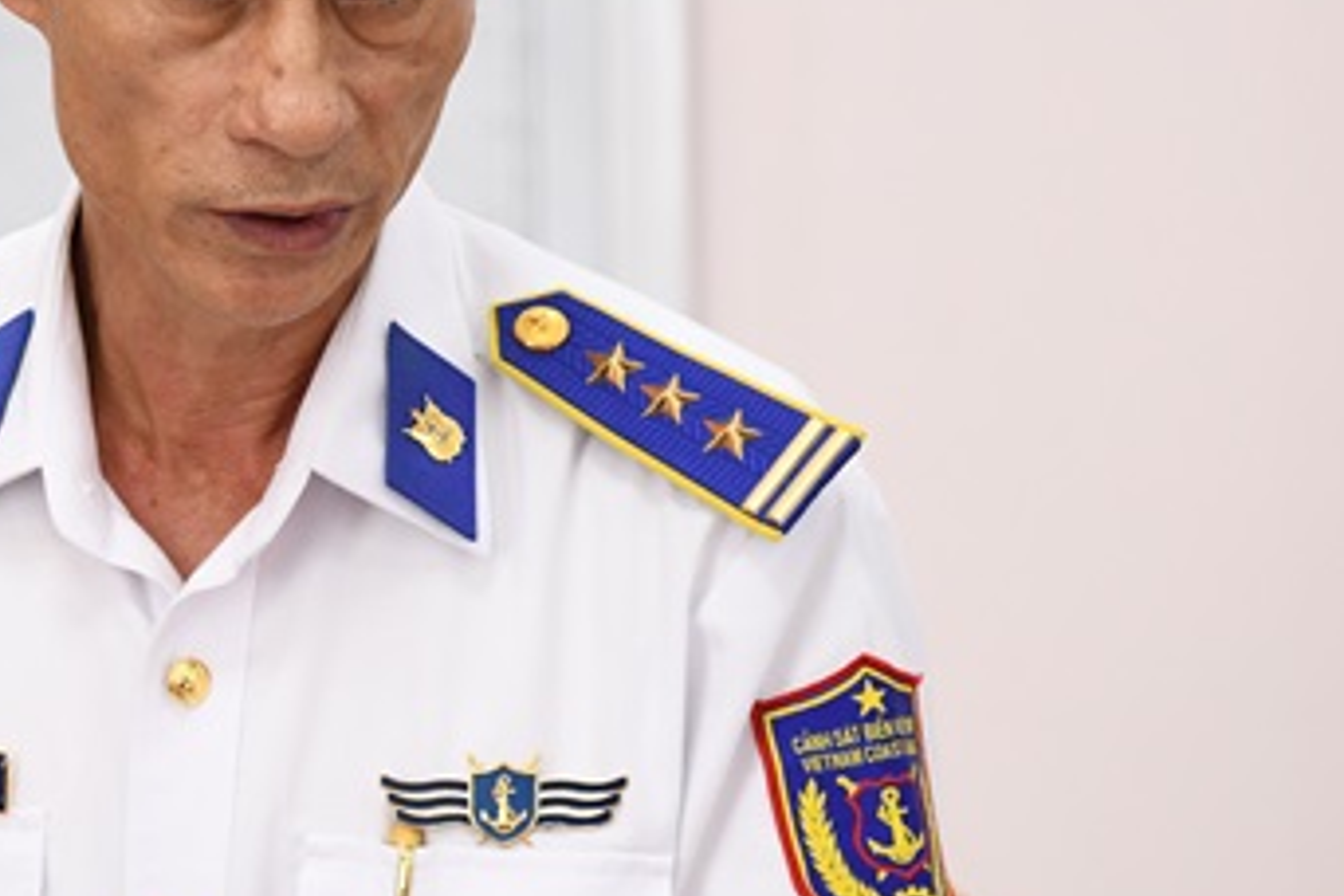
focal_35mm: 351
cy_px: 436
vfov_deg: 3.9
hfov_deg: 5.9
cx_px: 51
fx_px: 13103
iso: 1250
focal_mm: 120
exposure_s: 1/125
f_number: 4
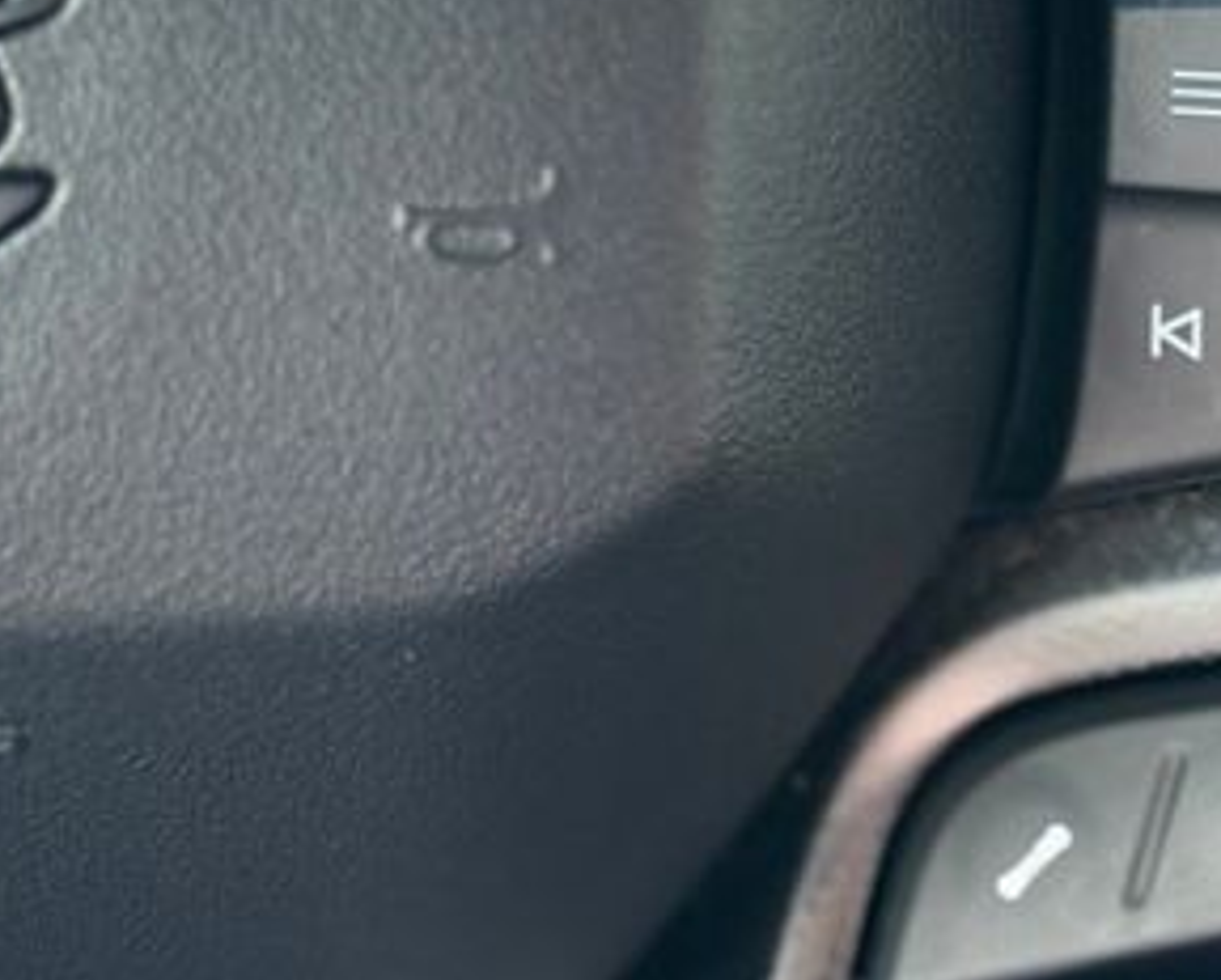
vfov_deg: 14.7
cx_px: 700
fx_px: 3762
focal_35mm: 104
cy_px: 170
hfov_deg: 18.4
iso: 250
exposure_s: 1/60
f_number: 1.78
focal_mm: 6.76
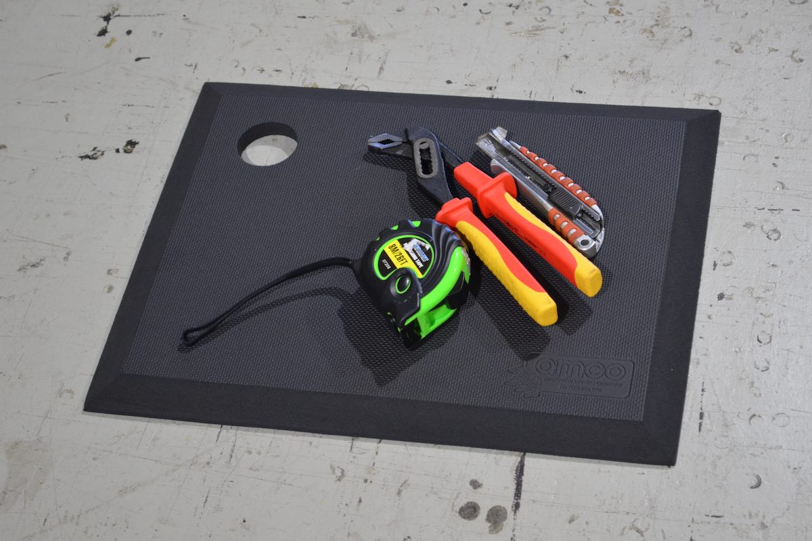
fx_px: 1624
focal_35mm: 72
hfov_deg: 28.1
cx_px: 406
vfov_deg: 18.9
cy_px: 270
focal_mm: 48
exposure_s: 1/40
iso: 800
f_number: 5.6
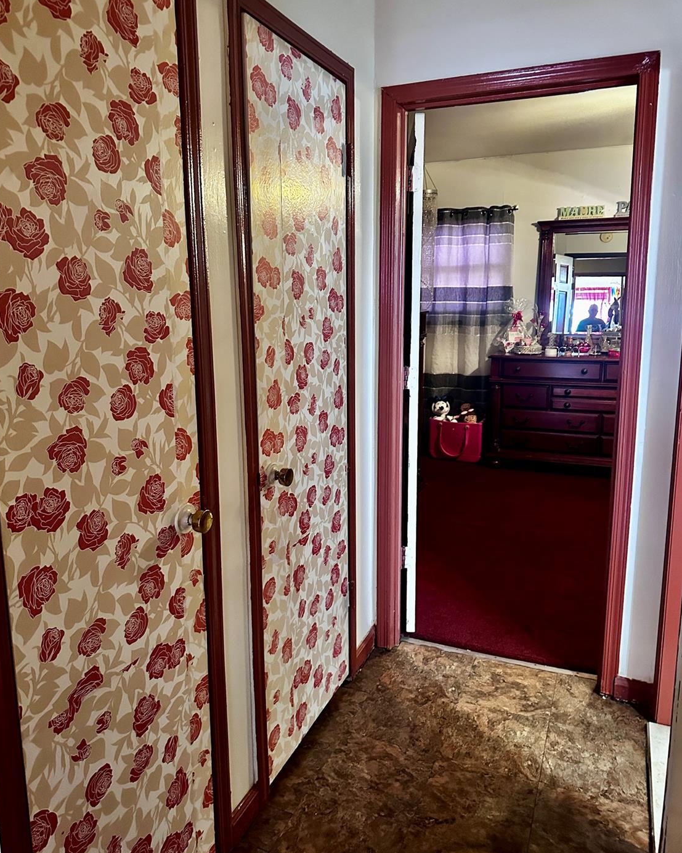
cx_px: 338
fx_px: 656
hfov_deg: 54.9
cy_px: 413
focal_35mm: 26
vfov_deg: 66.0
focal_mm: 6.86
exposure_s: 1/40
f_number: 1.78
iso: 800
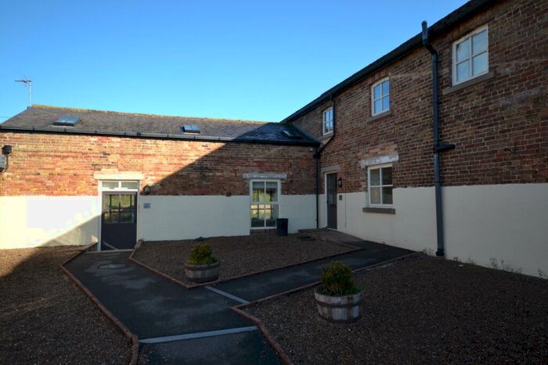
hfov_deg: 81.2
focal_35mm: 21
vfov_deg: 59.5
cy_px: 182
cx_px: 274
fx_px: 320
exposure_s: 1/125
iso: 100
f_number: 5.6
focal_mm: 14
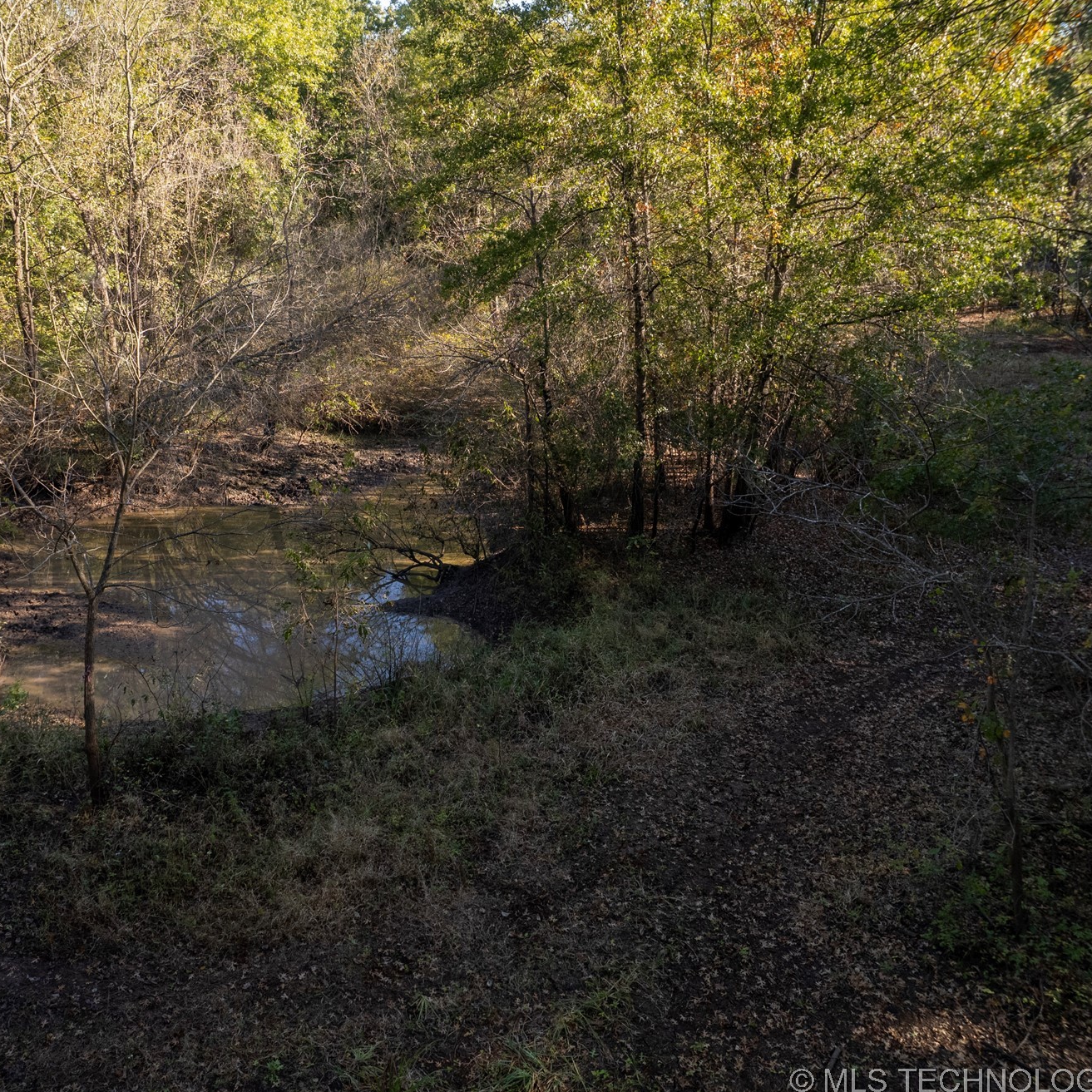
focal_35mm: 29
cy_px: 549
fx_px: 1035
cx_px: 426
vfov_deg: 55.6
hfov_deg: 55.1
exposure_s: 1/60
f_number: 2.8
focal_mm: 8.38
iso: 100
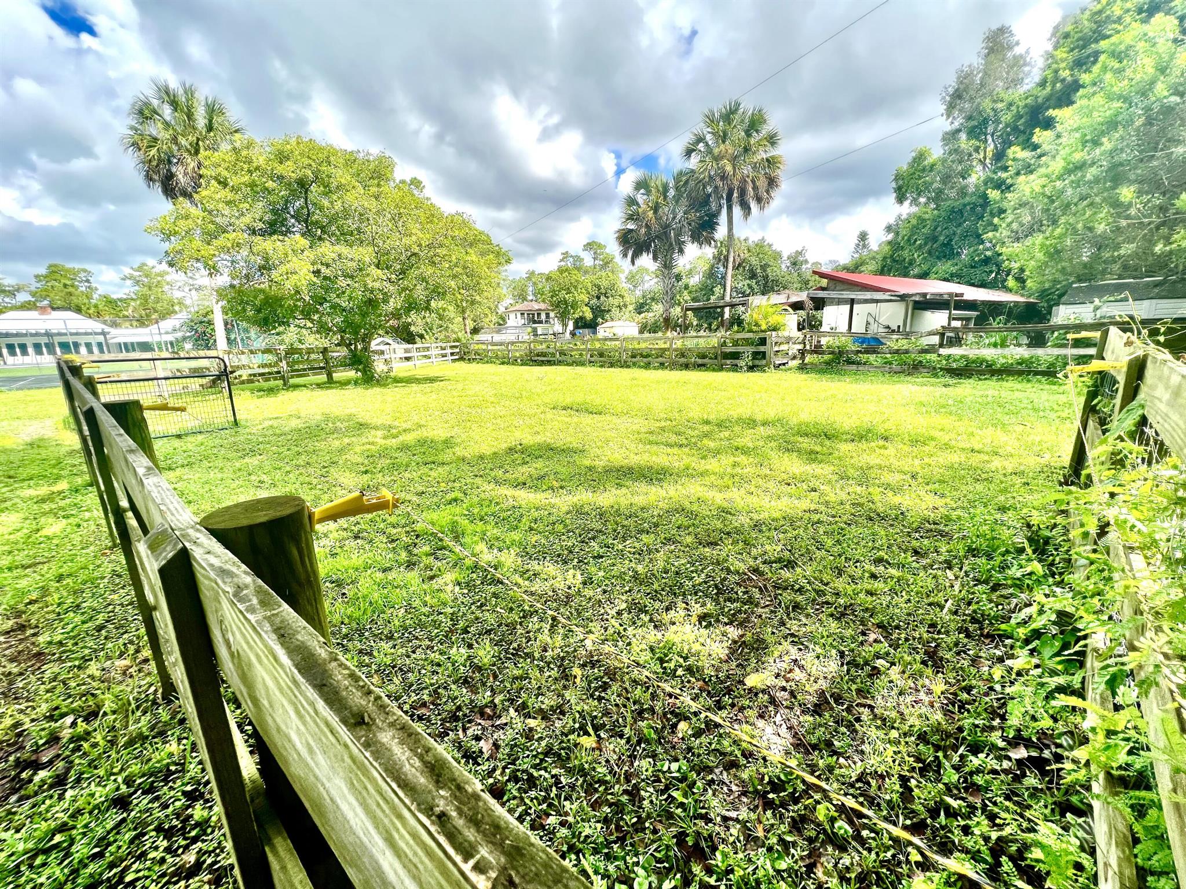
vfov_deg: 89.9
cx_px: 593
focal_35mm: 13
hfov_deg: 106.2
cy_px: 444
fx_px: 445
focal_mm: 1.57
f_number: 1.8
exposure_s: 1/713
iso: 32
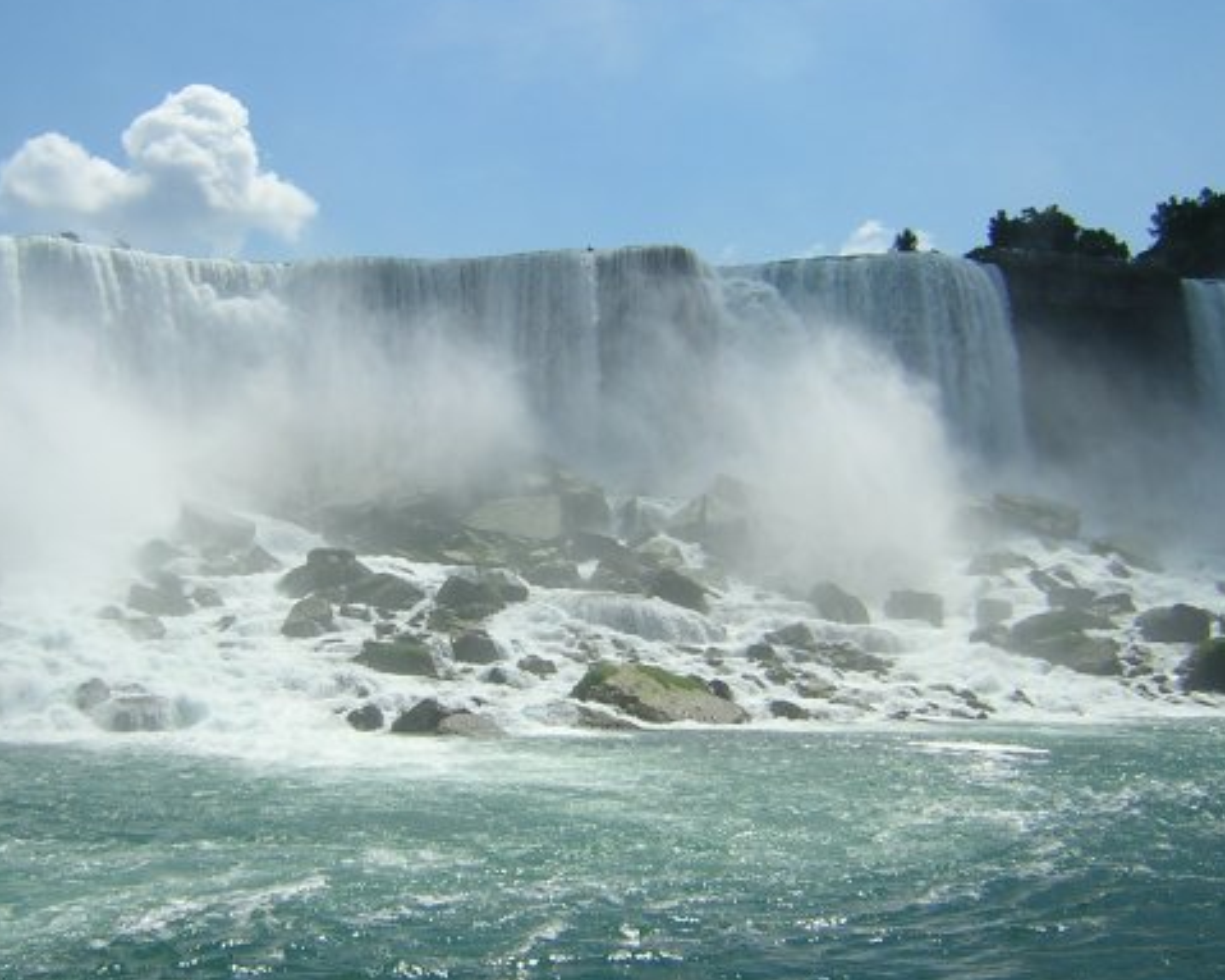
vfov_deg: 34.1
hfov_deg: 41.9
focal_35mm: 44
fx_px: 1595
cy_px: 496
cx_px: 509
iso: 100
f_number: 5.2
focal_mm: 4.7
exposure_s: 1/774
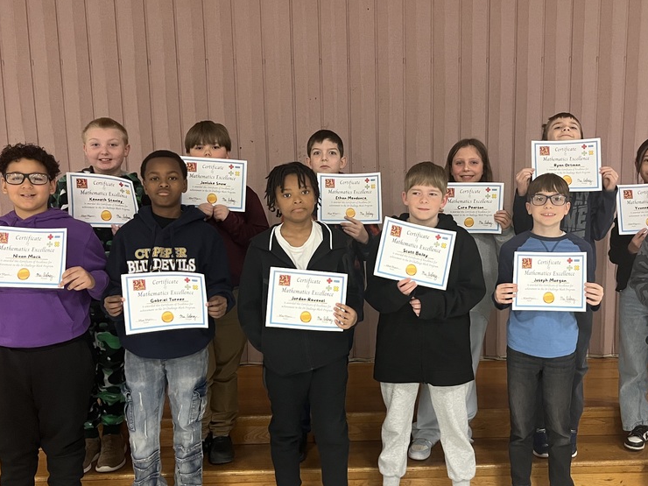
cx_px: 377
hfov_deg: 51.1
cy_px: 270
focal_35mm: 36
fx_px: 674
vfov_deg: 39.6
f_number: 1.6
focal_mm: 5.1
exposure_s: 1/60
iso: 400
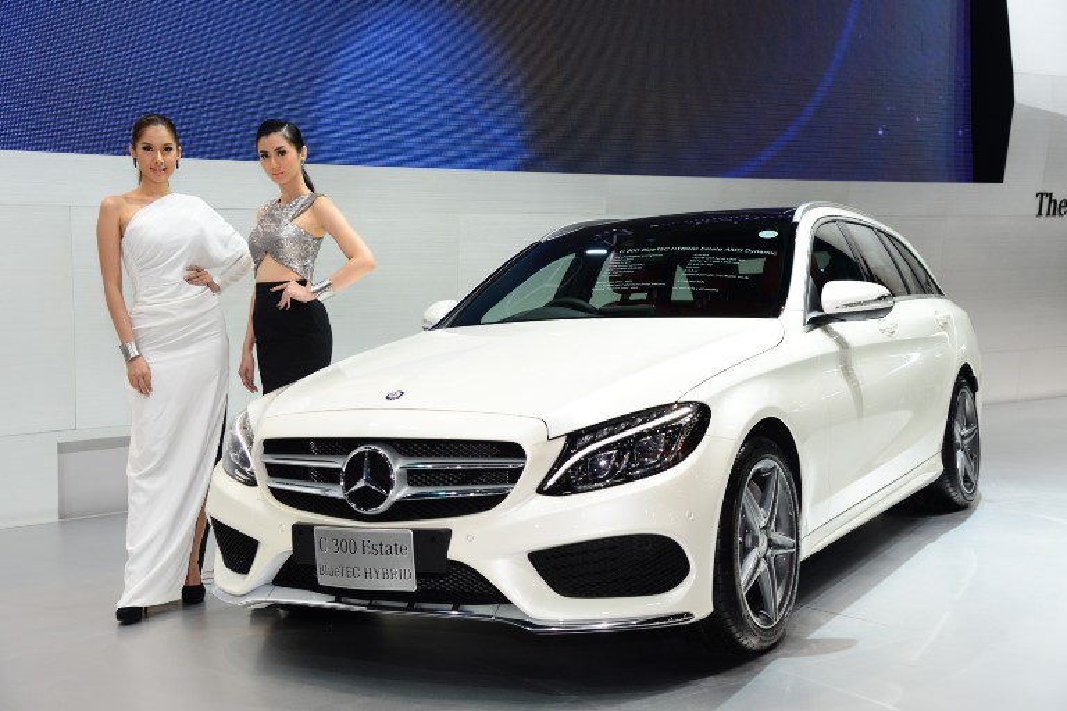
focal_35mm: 46
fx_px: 1363
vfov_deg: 29.2
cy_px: 356
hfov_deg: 42.7
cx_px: 534
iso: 1000
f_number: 4.5
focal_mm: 46
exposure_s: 1/200
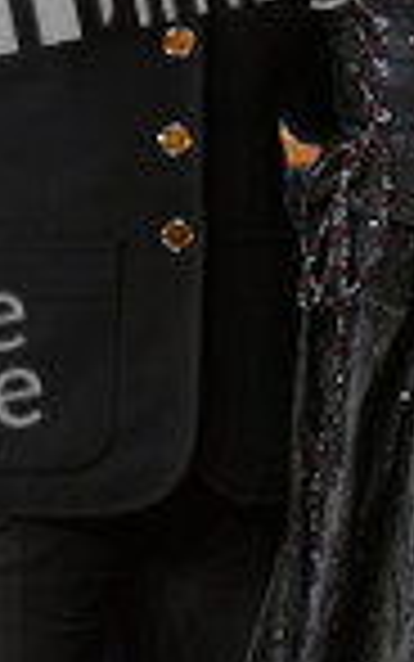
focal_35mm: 250
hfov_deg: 5.3
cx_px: 302
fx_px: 4509
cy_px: 176
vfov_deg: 8.4
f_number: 5.3
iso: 5000
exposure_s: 1/250
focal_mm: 90
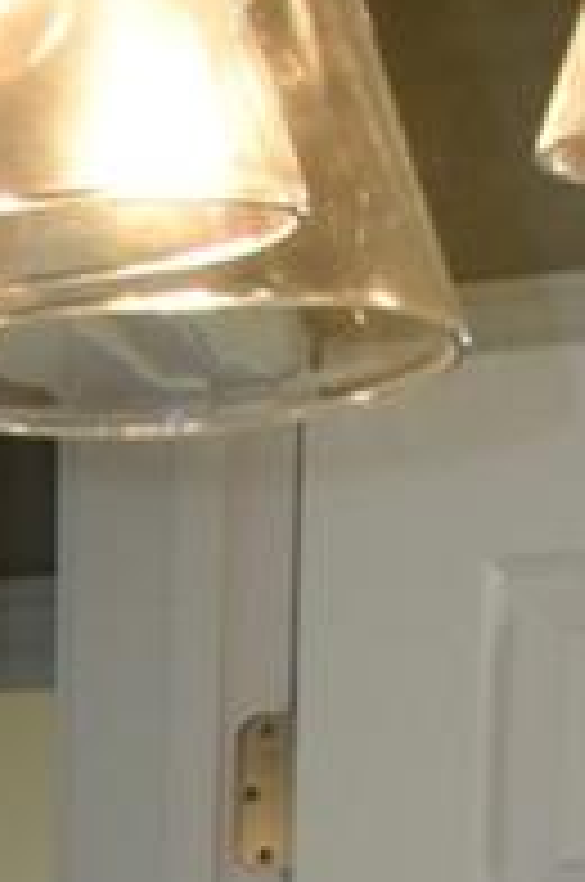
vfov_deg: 8.5
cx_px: -1323
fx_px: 5185
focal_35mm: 212
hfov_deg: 5.9
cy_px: 2390
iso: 320
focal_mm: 18
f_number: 3.5
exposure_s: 1/125
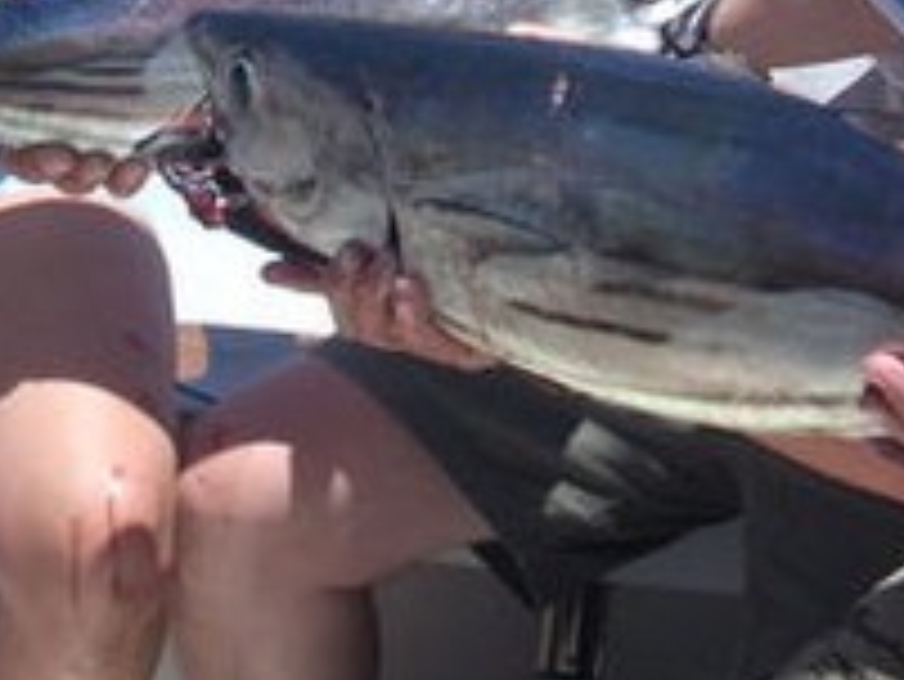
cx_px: 679
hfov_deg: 16.9
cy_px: -212
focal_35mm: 116
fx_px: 3031
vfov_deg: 12.4
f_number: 5.6
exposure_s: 1/273
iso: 64
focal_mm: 6.2
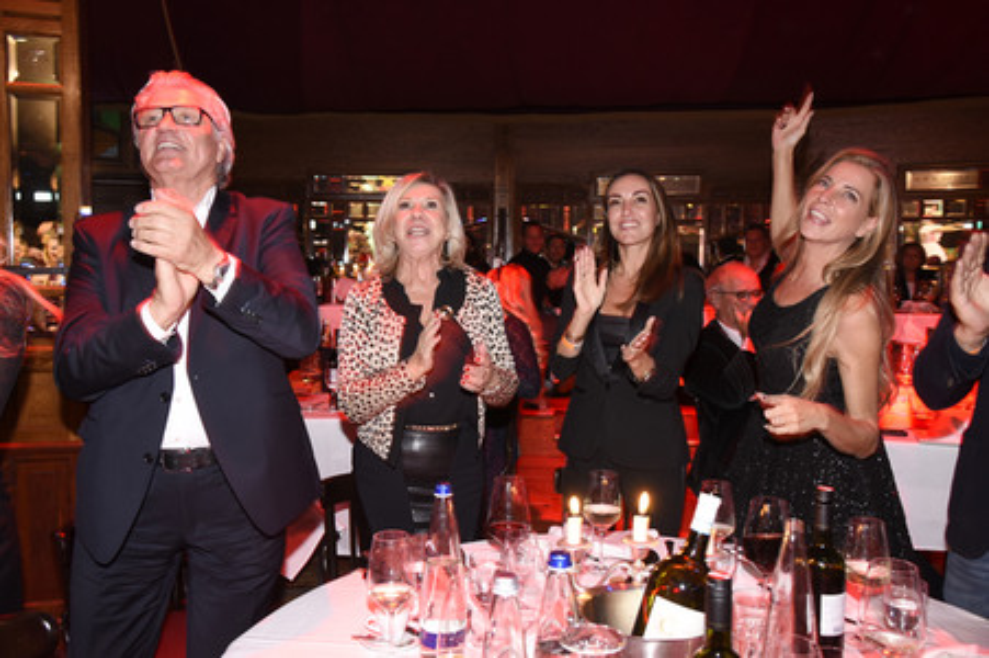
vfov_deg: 43.5
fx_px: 824
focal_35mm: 30
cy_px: 329
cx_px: 494
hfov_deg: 62.0
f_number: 6.3
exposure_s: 1/40
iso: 2000
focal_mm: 30
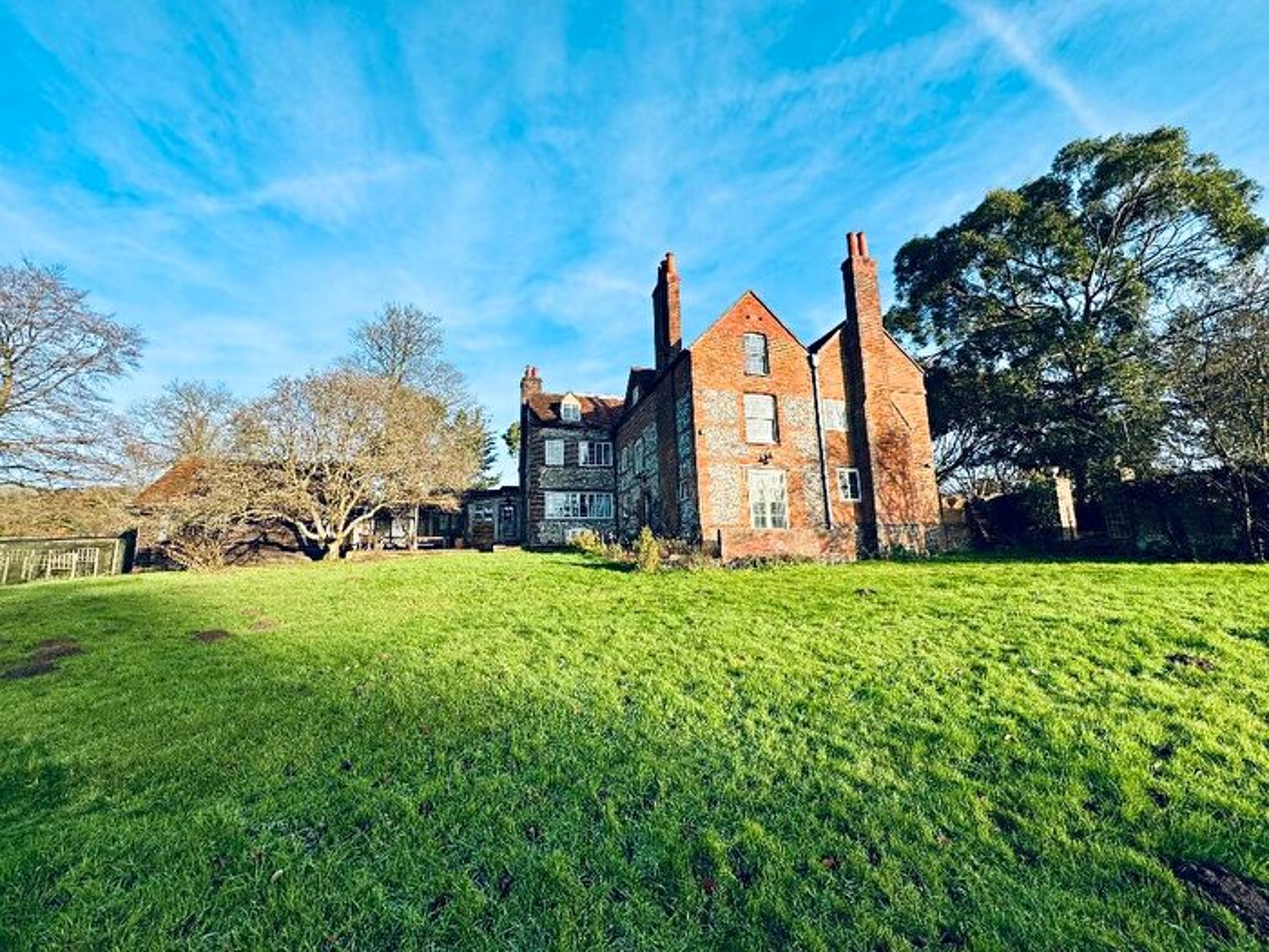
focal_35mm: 14
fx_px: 513
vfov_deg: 85.7
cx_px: 634
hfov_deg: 102.1
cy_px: 476
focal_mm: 2.22
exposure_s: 1/868
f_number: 2.2
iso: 40
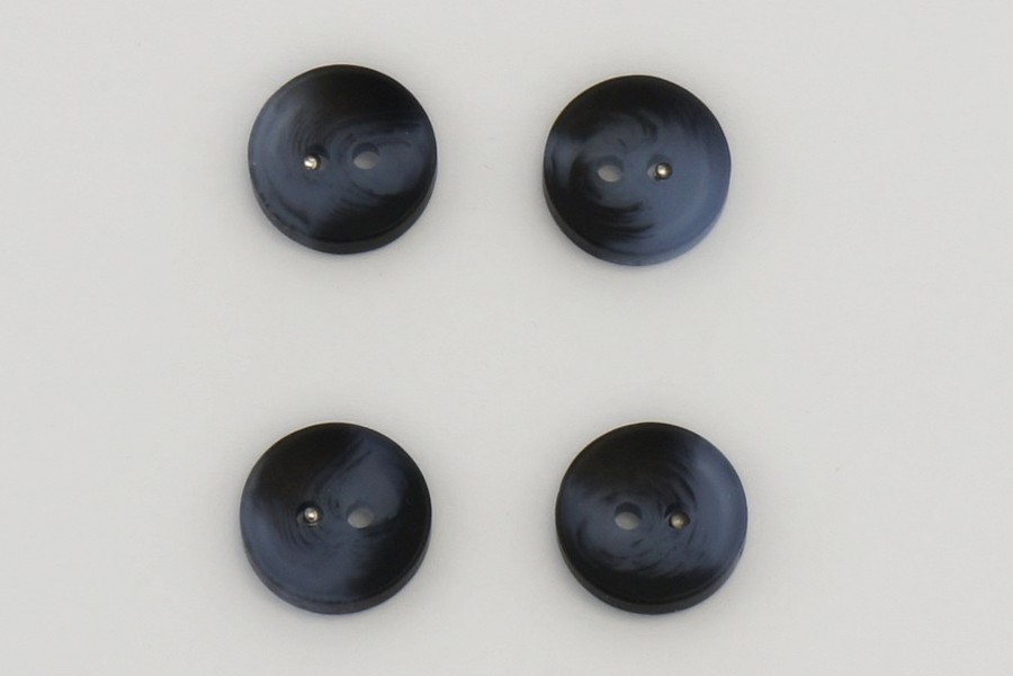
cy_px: 338
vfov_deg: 16.6
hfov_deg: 24.6
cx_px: 506
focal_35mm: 82
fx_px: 2321
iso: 200
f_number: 9
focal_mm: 55
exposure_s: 1/500
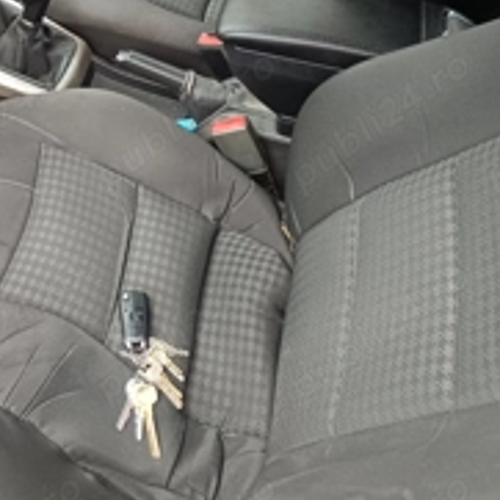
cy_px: -44
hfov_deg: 34.8
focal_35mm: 47
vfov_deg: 32.0
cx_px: 88
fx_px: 768
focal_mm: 5.59
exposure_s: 1/33.3
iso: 552
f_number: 1.88
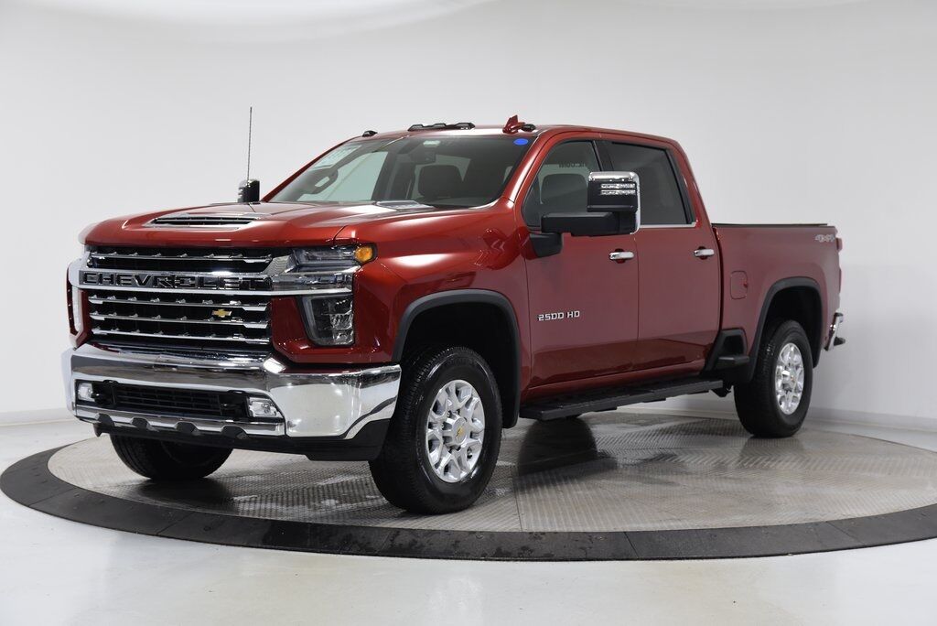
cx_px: 468
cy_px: 313
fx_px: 1615
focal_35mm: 62
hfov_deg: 32.4
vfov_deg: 21.9
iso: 1600
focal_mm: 62
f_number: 4.5
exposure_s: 1/80
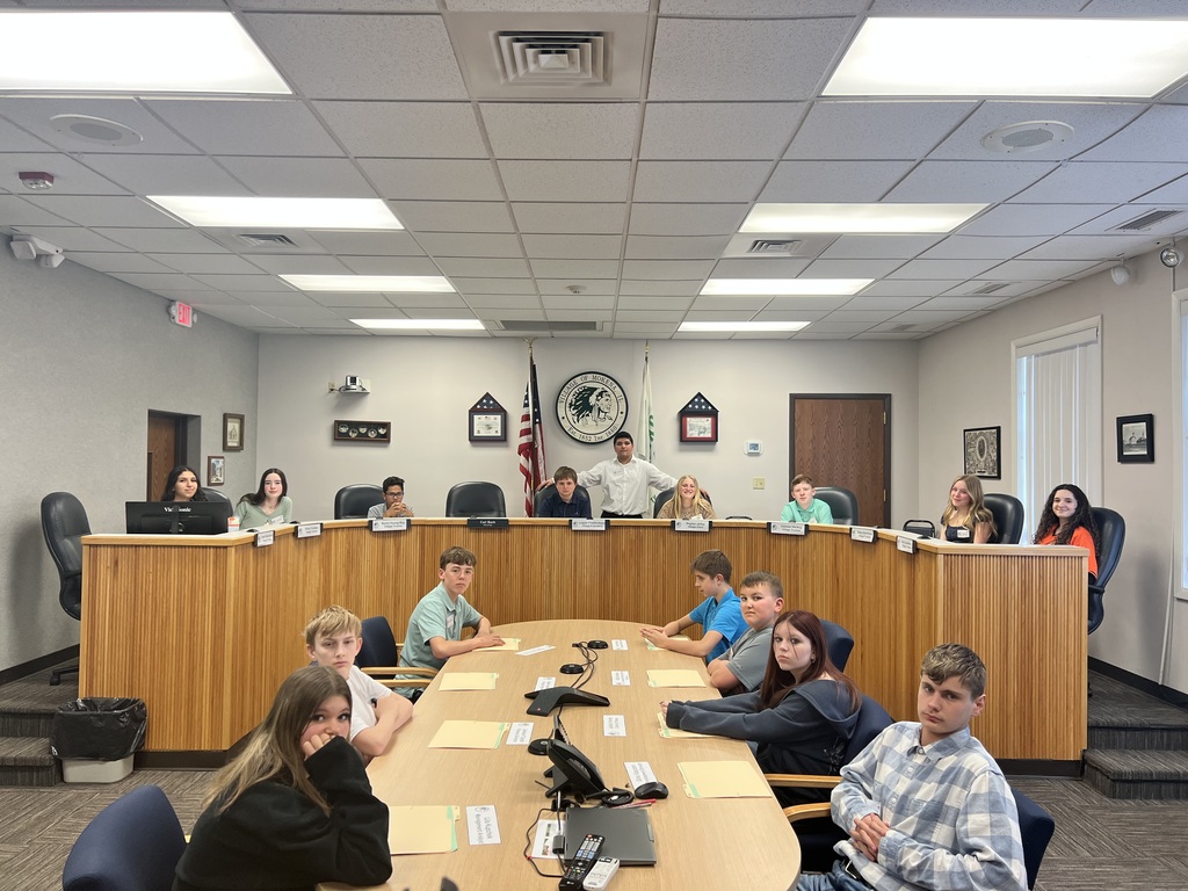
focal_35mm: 26
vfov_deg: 53.1
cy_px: 446
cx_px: 594
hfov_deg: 67.3
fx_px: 892
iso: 100
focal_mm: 5.7
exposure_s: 1/122
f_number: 1.5
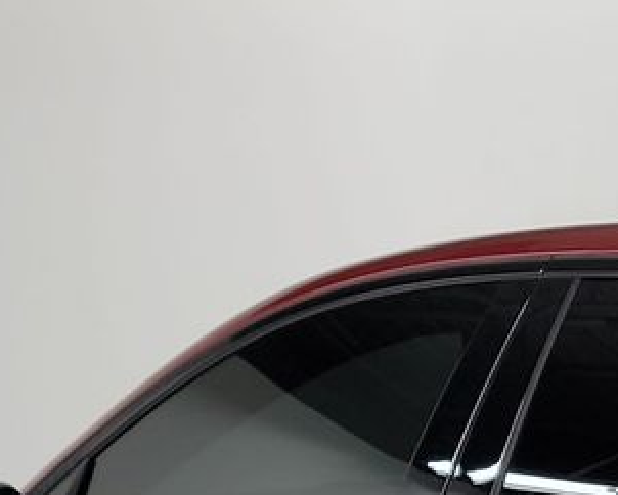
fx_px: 2269
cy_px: 910
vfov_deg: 11.5
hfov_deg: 14.0
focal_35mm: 124
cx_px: 1058
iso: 279
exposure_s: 1/59
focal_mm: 6.7
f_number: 1.8
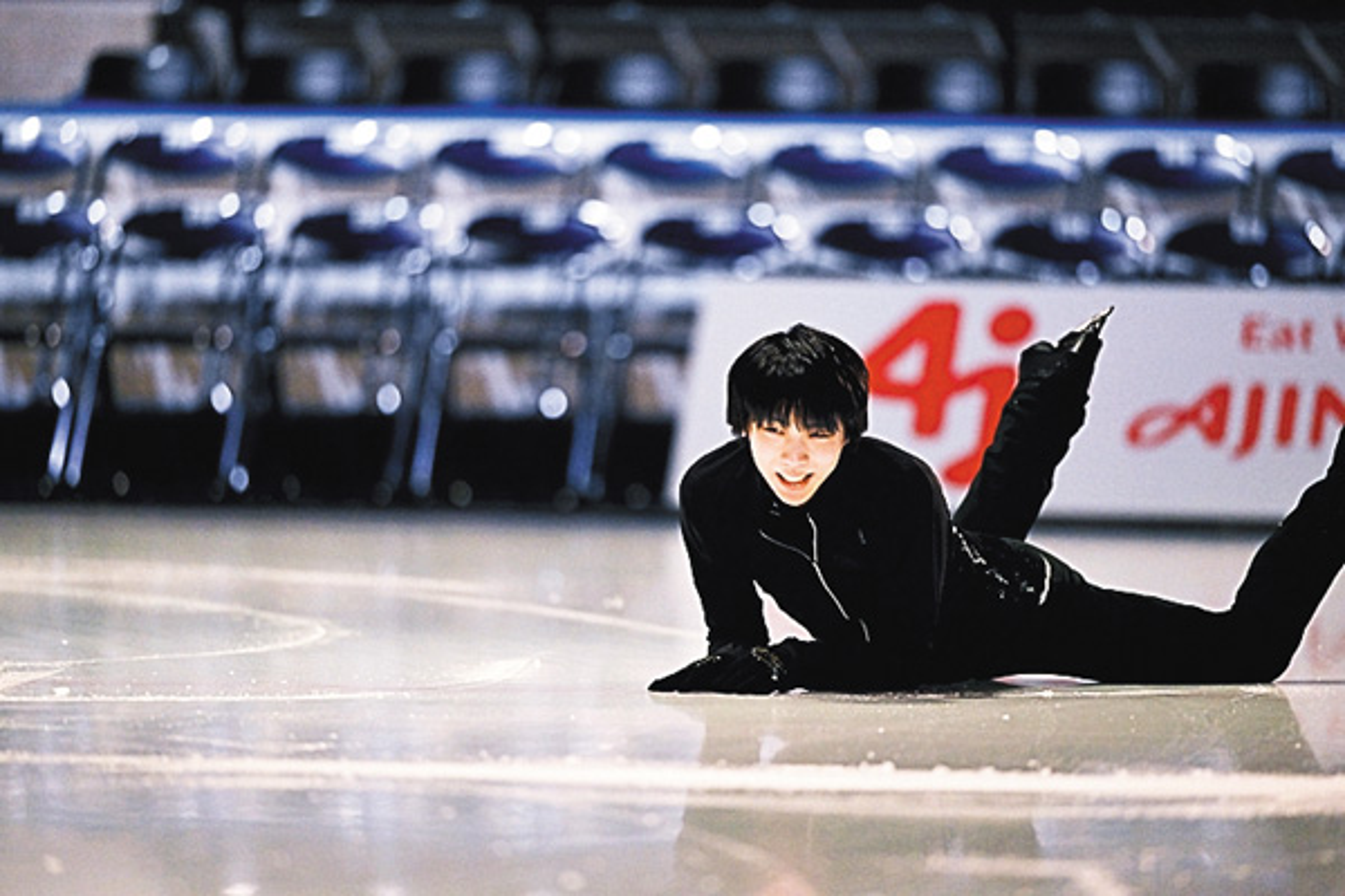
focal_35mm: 280
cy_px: 448
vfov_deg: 4.9
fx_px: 10460
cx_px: 672
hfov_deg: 7.4
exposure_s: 1/500
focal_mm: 280
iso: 3200
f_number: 2.8
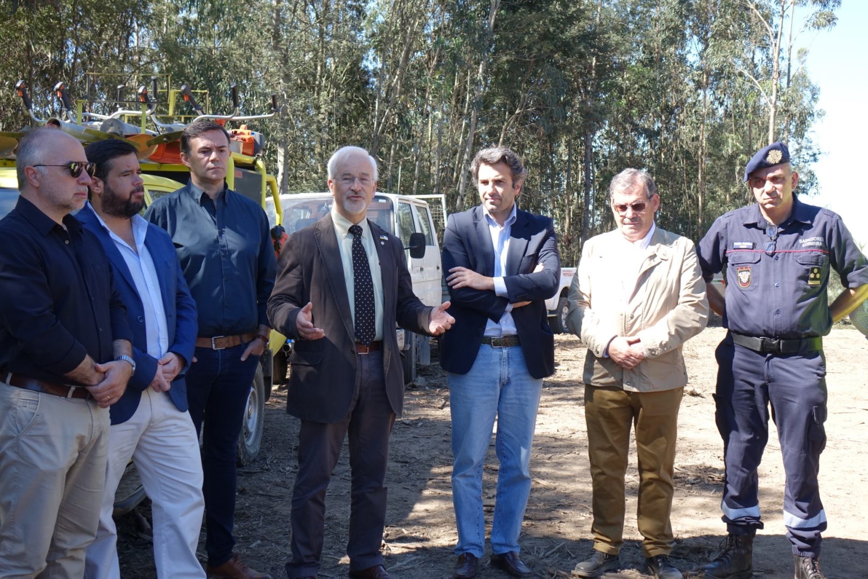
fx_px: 1037
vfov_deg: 31.2
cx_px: 434
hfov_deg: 45.4
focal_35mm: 43
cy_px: 290
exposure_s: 1/200
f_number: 3.5
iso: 125
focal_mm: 15.78
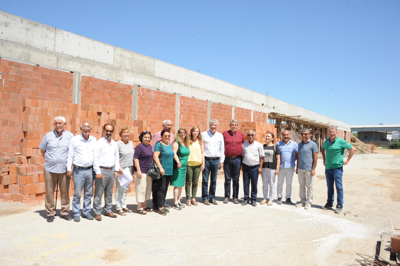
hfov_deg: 65.5
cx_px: 200
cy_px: 133
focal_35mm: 28
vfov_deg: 46.3
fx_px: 311
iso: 1000
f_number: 20
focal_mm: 28
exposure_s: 1/250
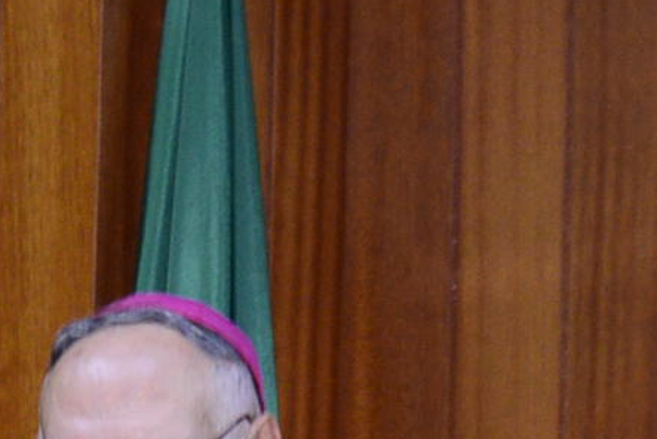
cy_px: 1283
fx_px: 4218
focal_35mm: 231
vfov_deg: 5.6
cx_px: 181
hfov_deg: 8.9
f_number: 4.5
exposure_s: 1/60
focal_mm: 34
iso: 2000
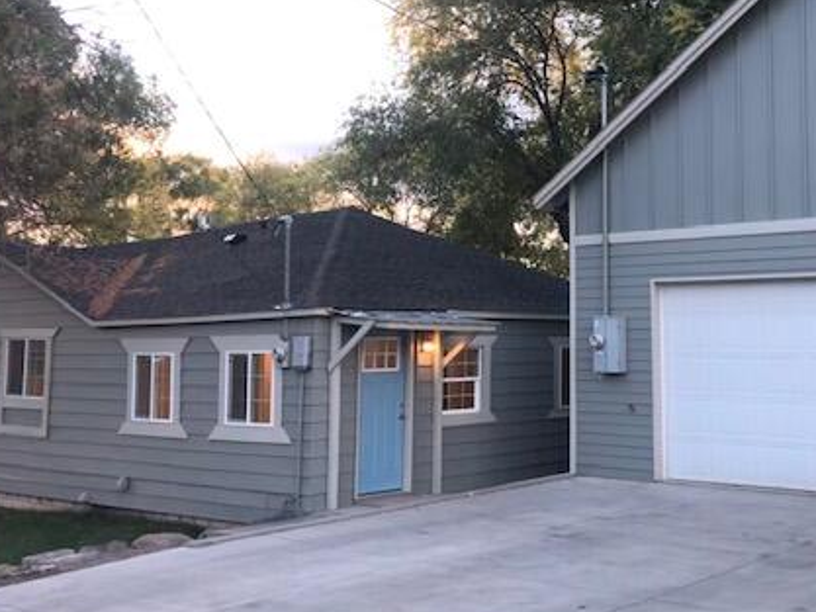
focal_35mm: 43
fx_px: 1014
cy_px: 227
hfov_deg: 42.6
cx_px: 601
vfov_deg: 33.4
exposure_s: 1/5405
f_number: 1.8
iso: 25
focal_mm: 4
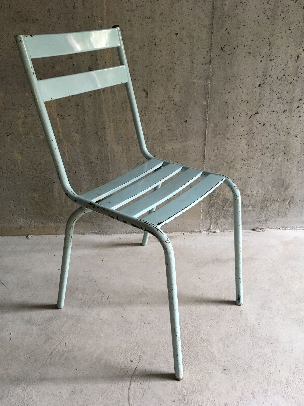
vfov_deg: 61.7
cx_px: 152
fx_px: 340
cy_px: 203
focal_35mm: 29
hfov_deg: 48.2
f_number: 2.2
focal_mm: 4.15
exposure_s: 1/33
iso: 160
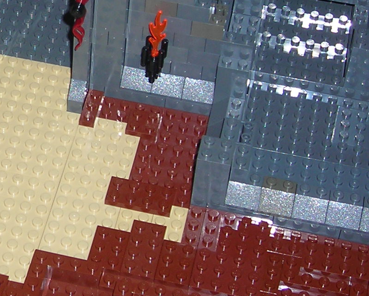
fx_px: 1311
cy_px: 13
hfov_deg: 15.5
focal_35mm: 120
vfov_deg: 12.7
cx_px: -59
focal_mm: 6.3
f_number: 3.2
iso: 50
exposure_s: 1/60.1
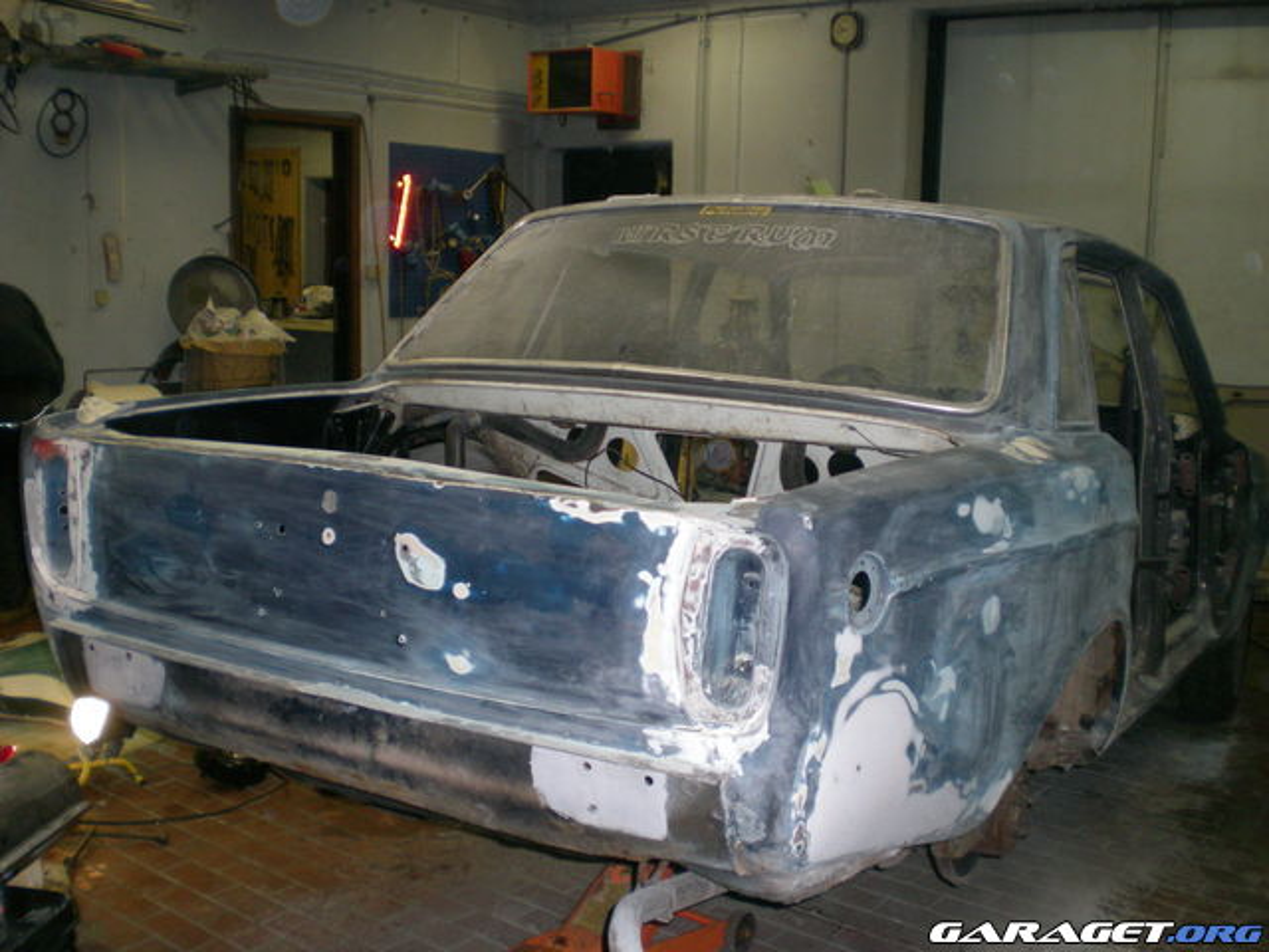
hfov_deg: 49.0
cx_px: 634
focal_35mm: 38
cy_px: 476
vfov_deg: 37.7
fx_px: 1393
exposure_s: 1/60
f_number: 3.1
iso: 187
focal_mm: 6.3
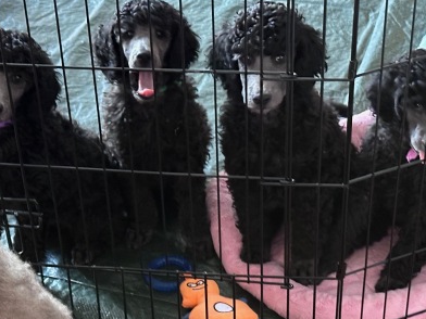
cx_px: 130
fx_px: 1206
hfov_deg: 19.9
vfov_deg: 14.9
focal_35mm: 98
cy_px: 289
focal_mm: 6.86
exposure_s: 1/32
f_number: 1.78
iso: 500
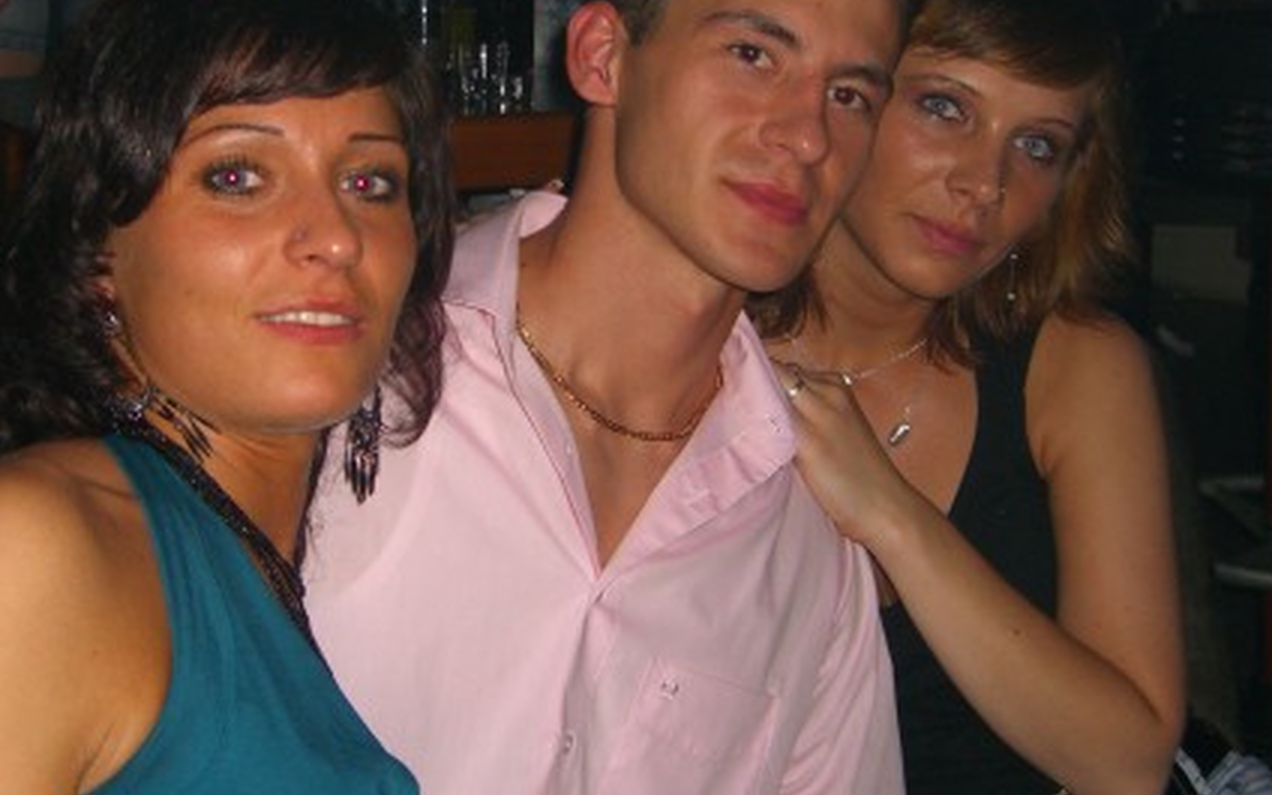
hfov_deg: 35.6
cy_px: 294
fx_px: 1976
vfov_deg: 22.7
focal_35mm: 57
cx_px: 561
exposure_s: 1/60
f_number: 2.8
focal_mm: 7.9
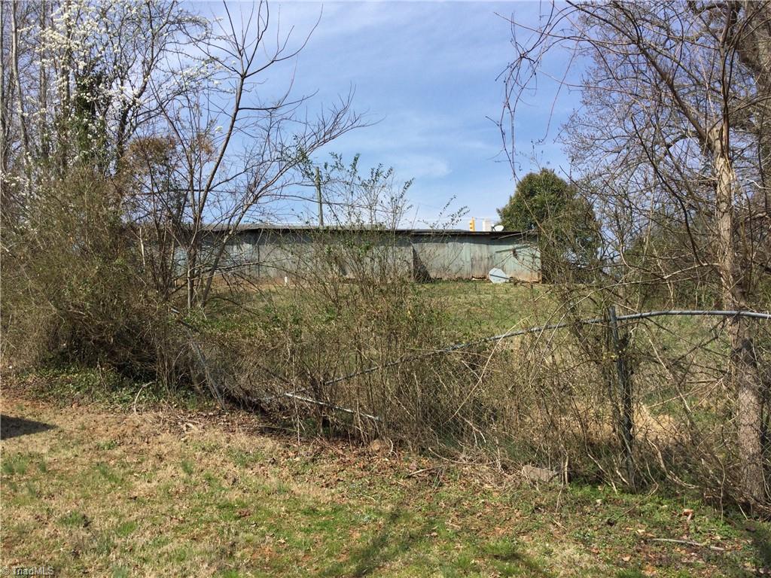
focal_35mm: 31
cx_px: 386
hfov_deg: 58.4
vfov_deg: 45.4
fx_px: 690
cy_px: 289
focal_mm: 3.3
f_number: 2.4
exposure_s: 1/1274
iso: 25
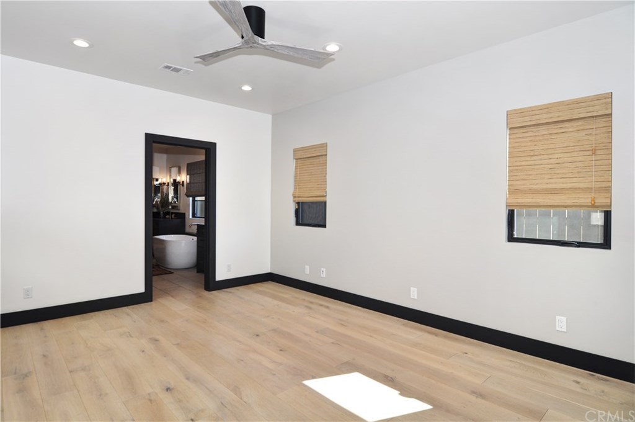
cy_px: 211
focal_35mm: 18
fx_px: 317
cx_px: 318
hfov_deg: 90.1
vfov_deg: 67.2
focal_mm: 12
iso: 400
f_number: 7.1
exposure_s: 1/60
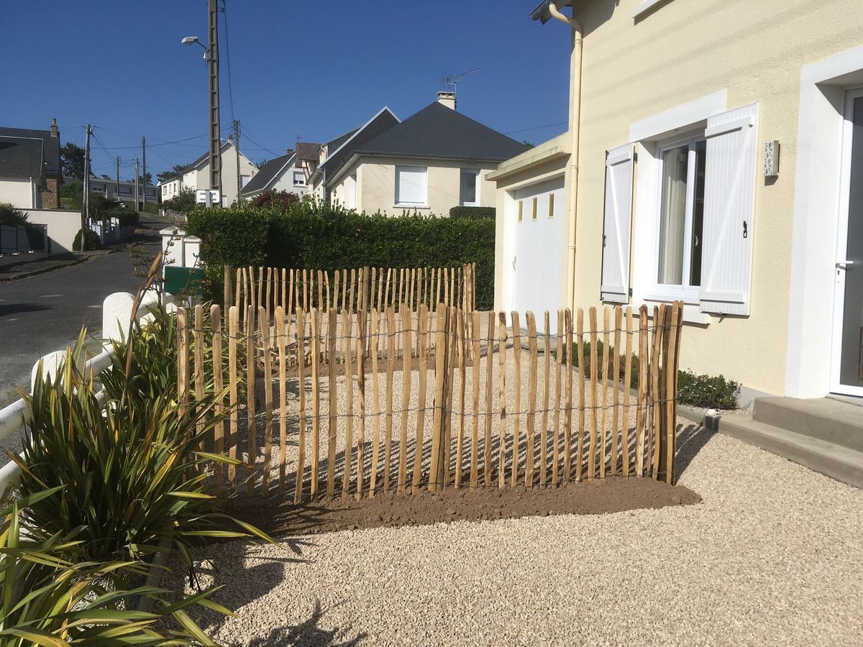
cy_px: 324
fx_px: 723
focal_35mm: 29
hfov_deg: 61.7
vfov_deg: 48.2
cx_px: 432
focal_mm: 4.15
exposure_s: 1/3663
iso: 25
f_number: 2.2
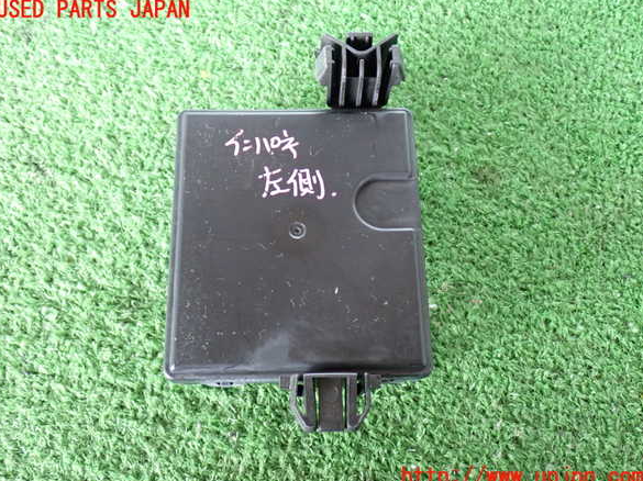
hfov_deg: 47.9
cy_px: 244
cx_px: 320
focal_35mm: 39
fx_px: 724
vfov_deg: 36.8
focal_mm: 6.83
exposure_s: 1/40
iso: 800
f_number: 2.7
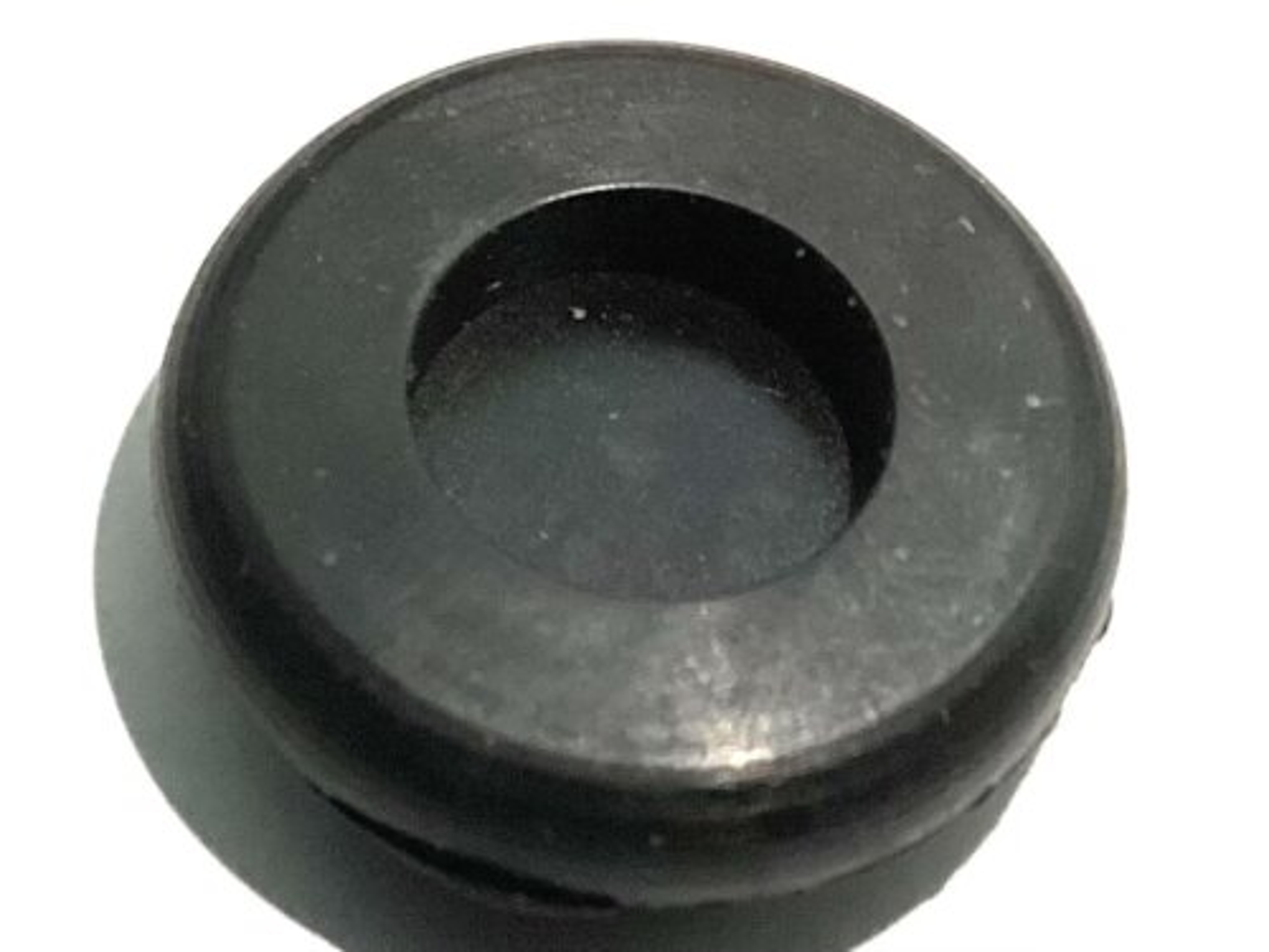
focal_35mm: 31
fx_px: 1136
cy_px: 476
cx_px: 634
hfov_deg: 58.4
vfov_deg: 45.4
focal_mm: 3.3
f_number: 2.4
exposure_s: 1/60
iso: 200
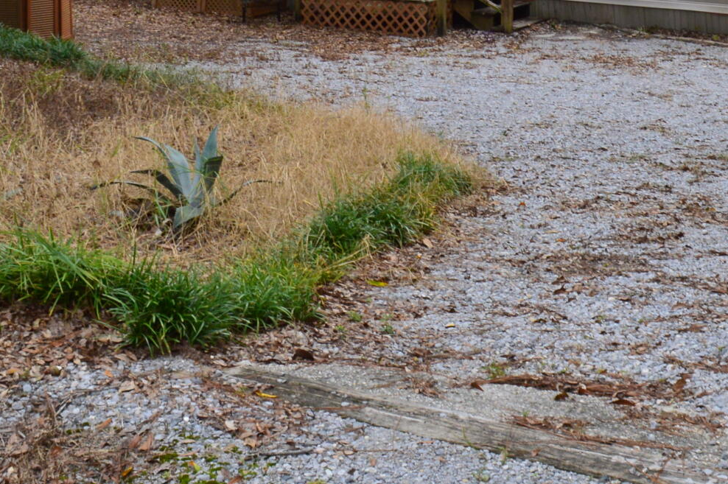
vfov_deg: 15.7
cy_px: -161
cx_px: 421
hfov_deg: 24.8
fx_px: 1657
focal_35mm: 82
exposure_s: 1/160
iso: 400
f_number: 9
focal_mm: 18
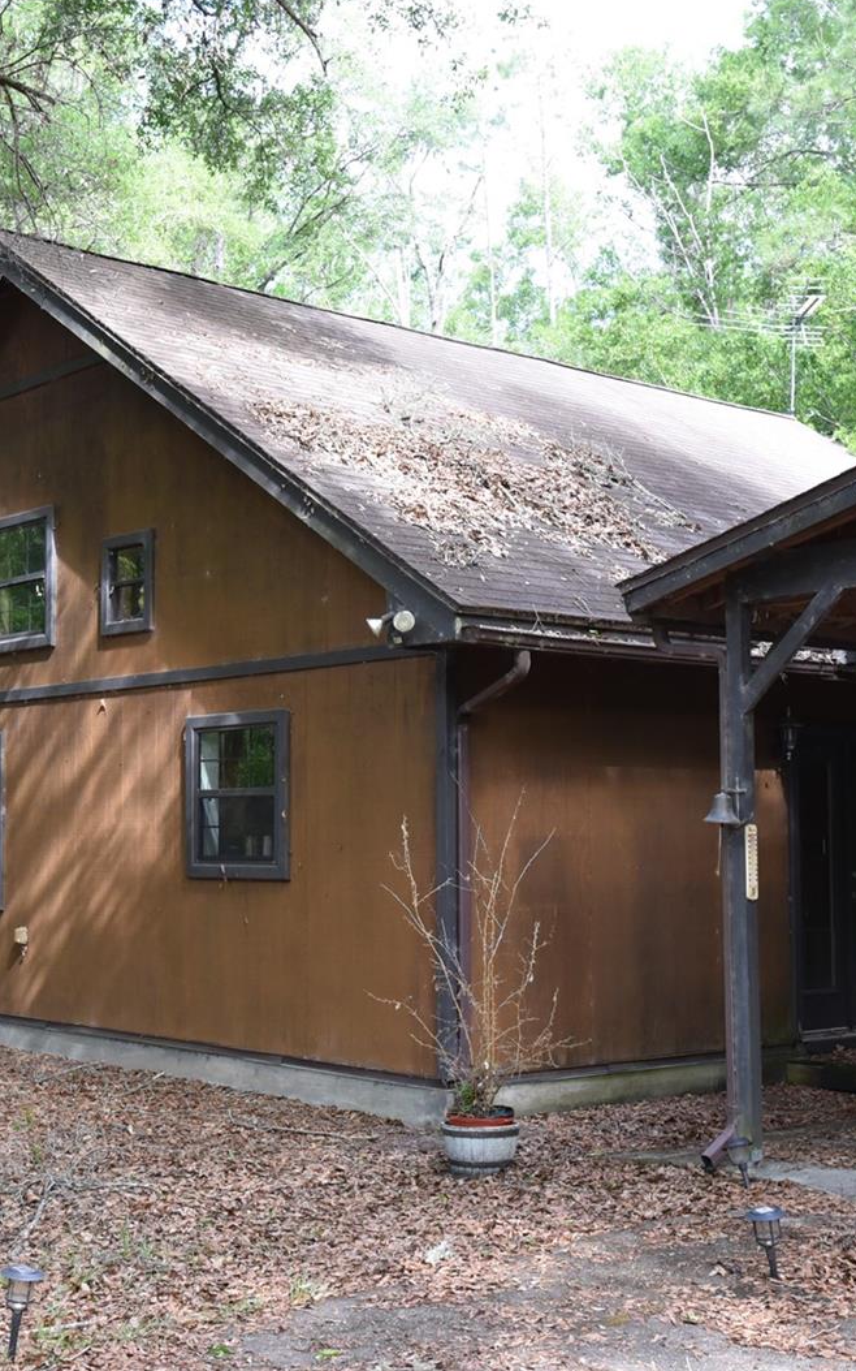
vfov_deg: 41.8
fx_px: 1792
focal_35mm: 48
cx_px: 269
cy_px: 680
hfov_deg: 26.7
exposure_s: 1/160
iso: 1250
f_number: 6.3
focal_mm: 31
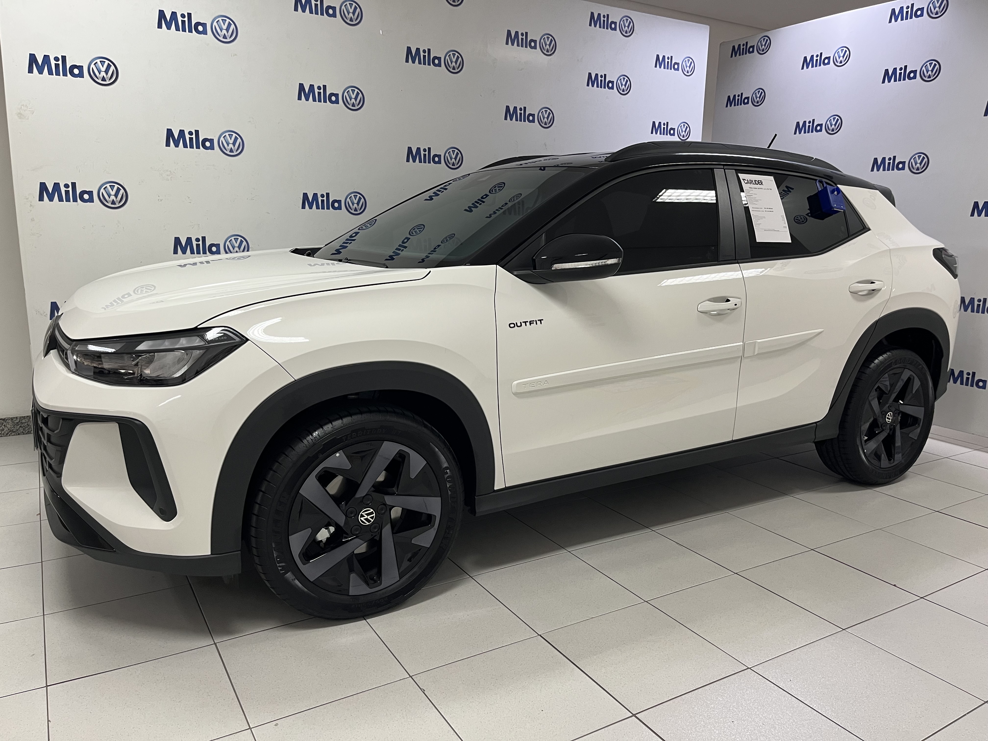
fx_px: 742
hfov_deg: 67.3
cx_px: 494
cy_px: 370
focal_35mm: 26
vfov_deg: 53.1
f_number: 1.6
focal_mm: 5.1
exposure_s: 1/60
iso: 80
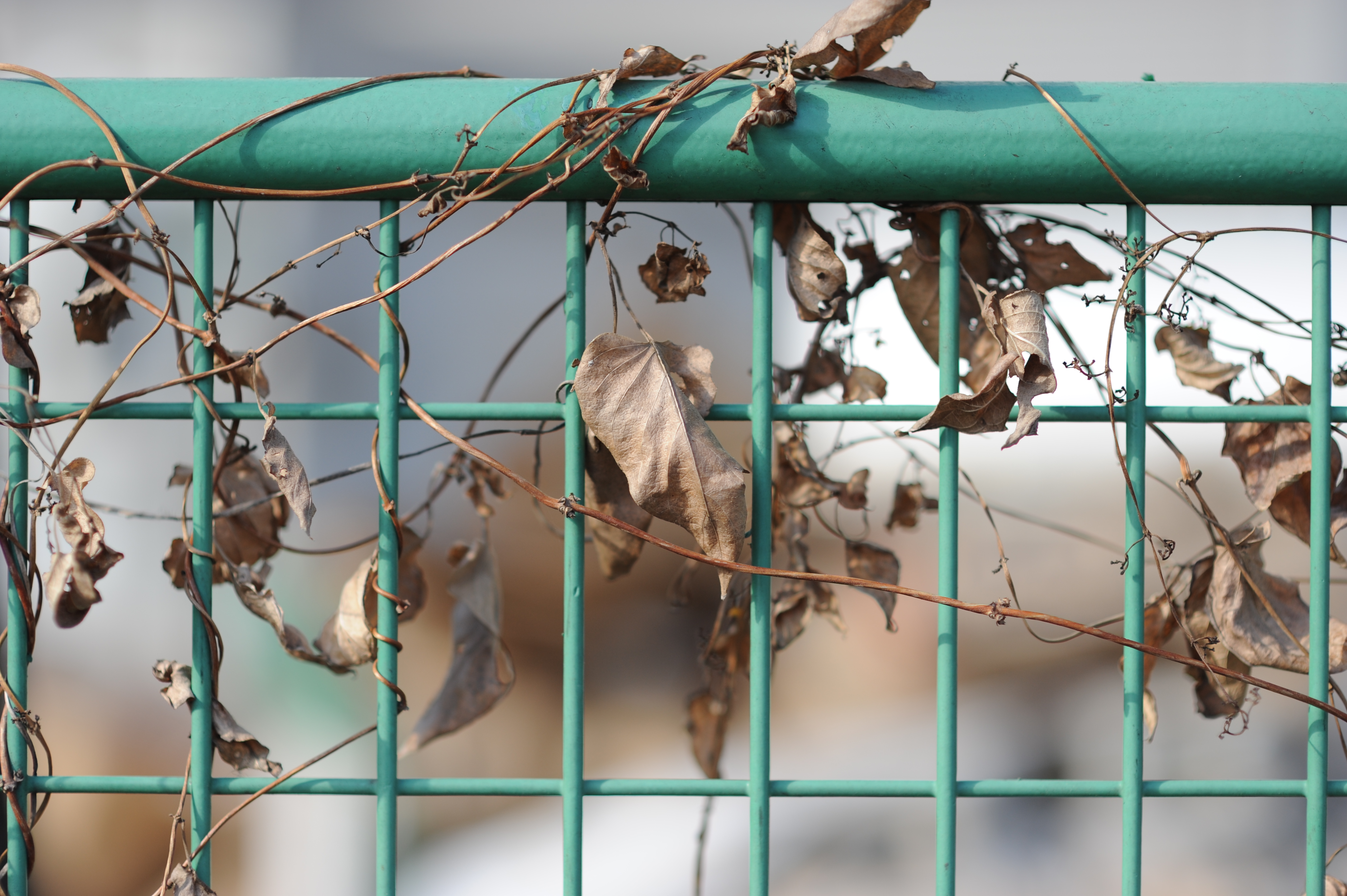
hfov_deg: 23.9
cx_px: 674
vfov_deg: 16.1
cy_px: 448
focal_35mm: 85
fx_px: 3178
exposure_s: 1/2500
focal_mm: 85
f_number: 2
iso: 200
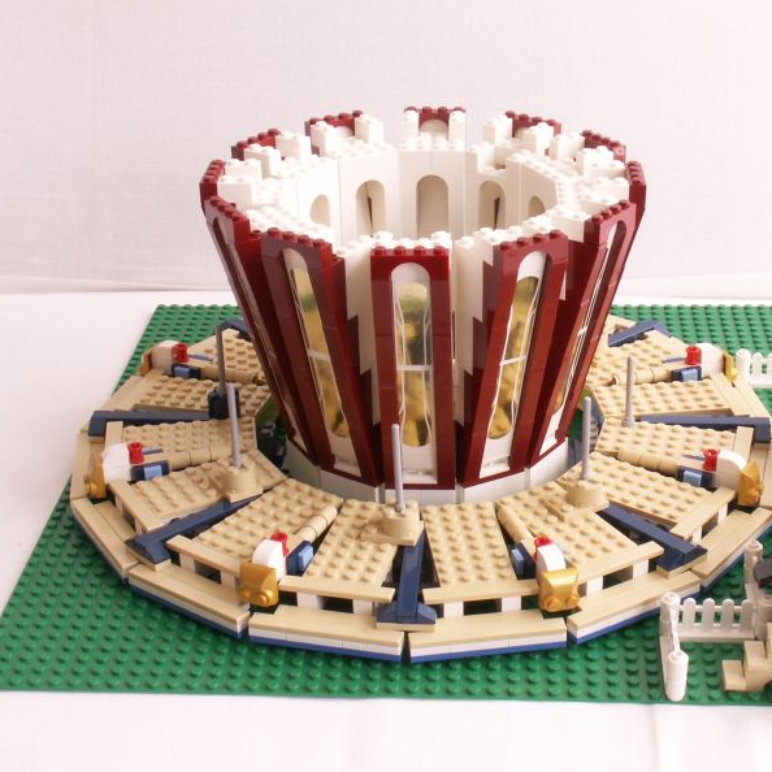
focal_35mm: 50
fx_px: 1262
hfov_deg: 33.9
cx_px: 464
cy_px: 383
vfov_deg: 34.0
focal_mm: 6.98
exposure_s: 1/6
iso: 50
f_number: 8
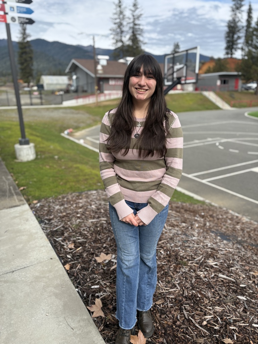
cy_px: 172
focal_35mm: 26
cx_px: 129
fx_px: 258
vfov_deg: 67.3
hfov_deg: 53.1
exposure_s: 1/1550
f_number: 1.6
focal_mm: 5.96
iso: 50
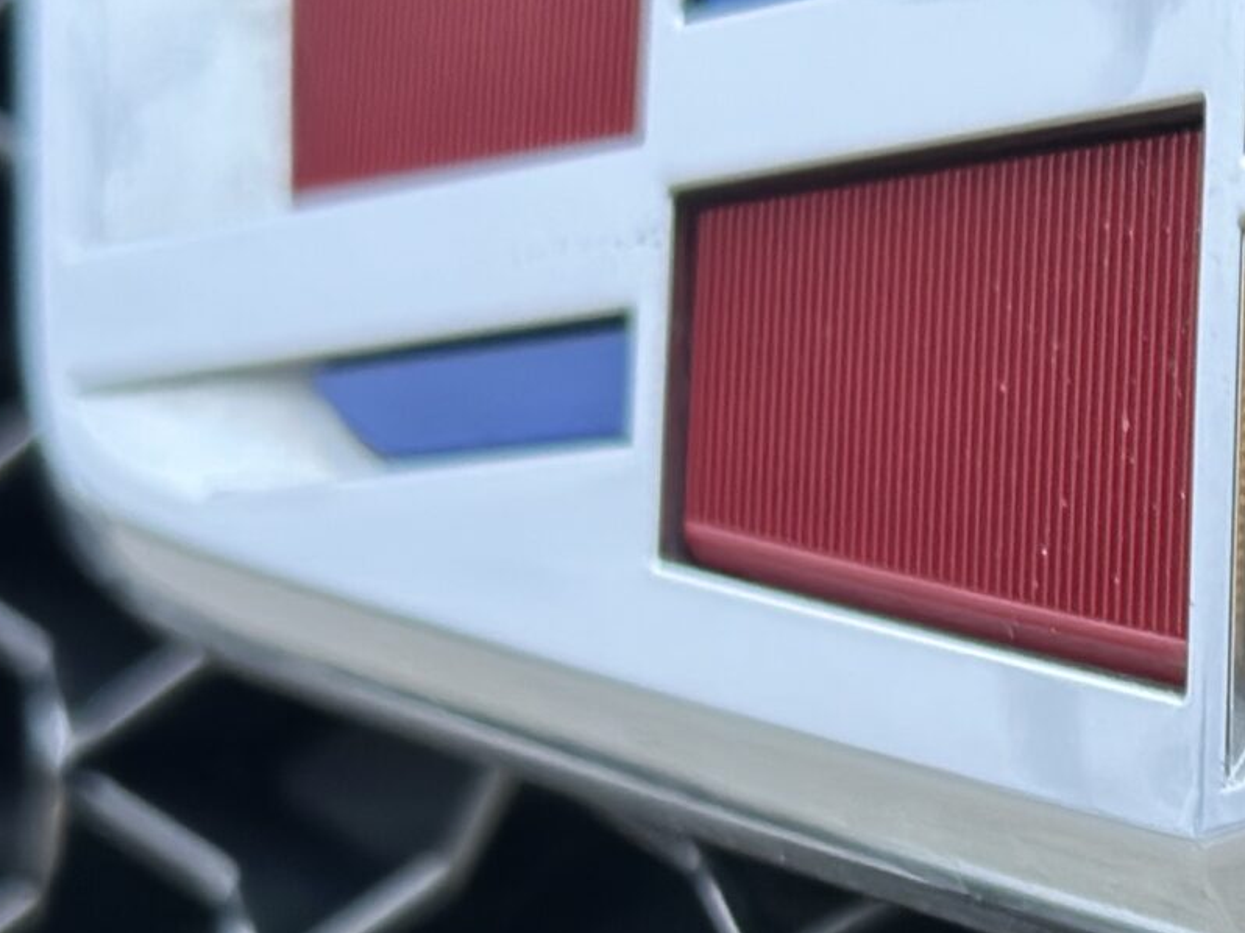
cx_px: 1598
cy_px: 1392
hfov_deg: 12.5
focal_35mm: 154
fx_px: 5537
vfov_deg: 9.4
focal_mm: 6.86
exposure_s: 1/70
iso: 125
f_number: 1.78
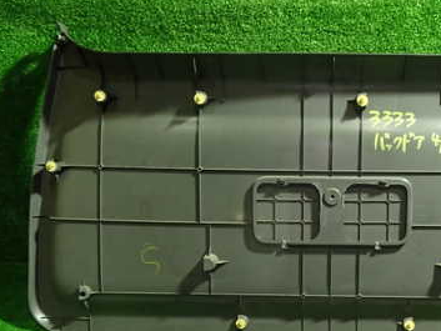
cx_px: 330
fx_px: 650
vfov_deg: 28.3
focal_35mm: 51
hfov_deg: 36.6
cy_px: 236
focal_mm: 5.4
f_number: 2.3
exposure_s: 1/30
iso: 400
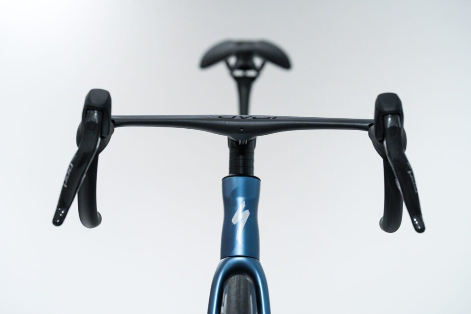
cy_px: 157
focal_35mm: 135
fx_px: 1766
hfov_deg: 15.2
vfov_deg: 10.2
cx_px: 236
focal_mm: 135
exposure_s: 1/800
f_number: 3.5
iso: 2000
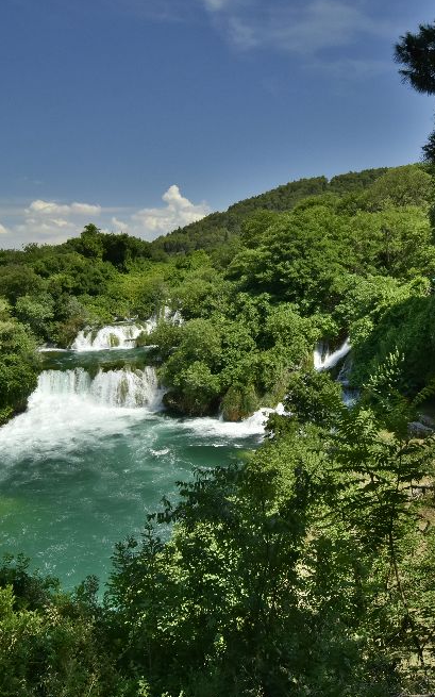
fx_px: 531
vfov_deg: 66.5
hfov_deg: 44.4
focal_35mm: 28
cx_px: 190
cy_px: 349
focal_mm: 12
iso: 400
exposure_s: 1/400
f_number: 10
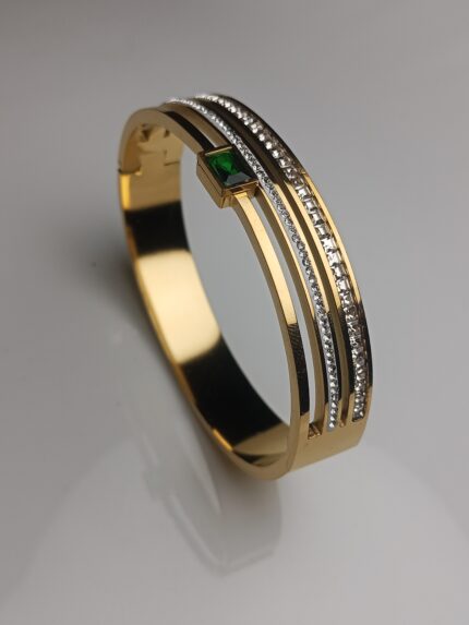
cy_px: 312
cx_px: 234
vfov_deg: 47.9
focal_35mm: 39
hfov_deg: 36.8
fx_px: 704
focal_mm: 3.98
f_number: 1.8
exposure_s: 1/625
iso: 50
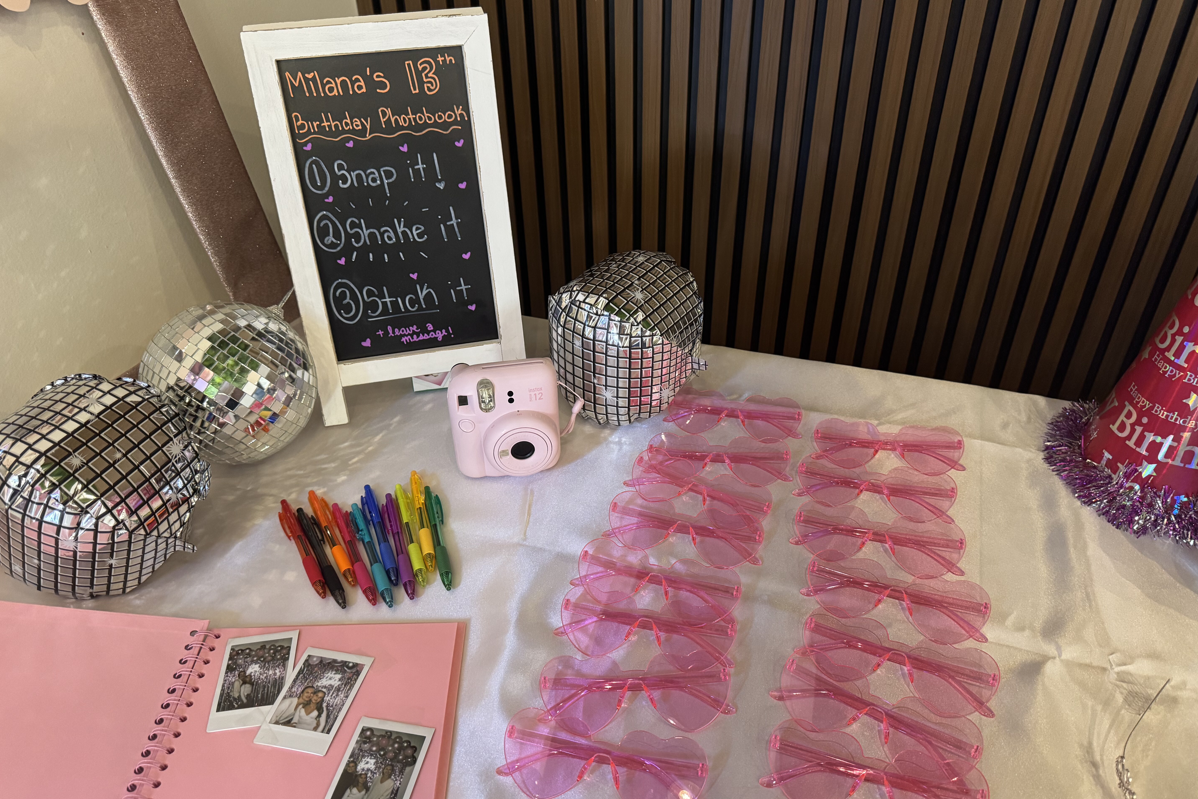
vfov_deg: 51.2
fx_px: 832
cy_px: 430
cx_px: 599
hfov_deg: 71.5
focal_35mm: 25
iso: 500
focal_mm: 6.76
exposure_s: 1/60
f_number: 1.78
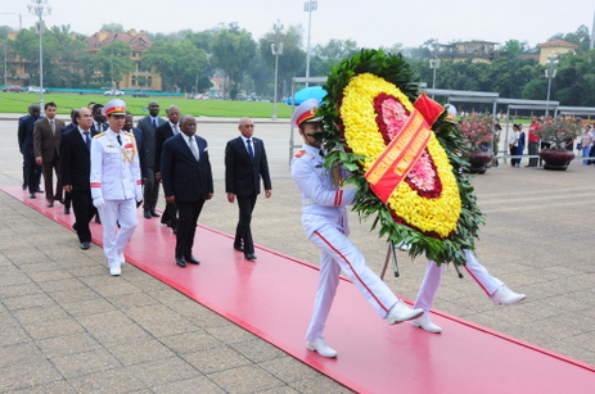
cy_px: 190
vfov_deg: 32.9
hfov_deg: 48.0
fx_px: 669
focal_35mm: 41
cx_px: 289
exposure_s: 1/160
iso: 400
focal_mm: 25
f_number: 10
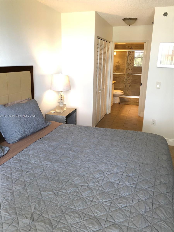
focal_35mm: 28
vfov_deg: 63.4
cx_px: 87
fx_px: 188
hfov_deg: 49.7
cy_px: 116
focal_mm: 4
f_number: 1.8
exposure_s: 1/17
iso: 40
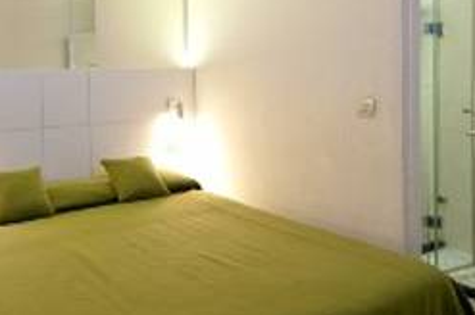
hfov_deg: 53.1
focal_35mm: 34
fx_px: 448
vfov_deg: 38.2
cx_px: 113
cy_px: 95
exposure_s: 1/5
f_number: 5.6
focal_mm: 14
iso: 200
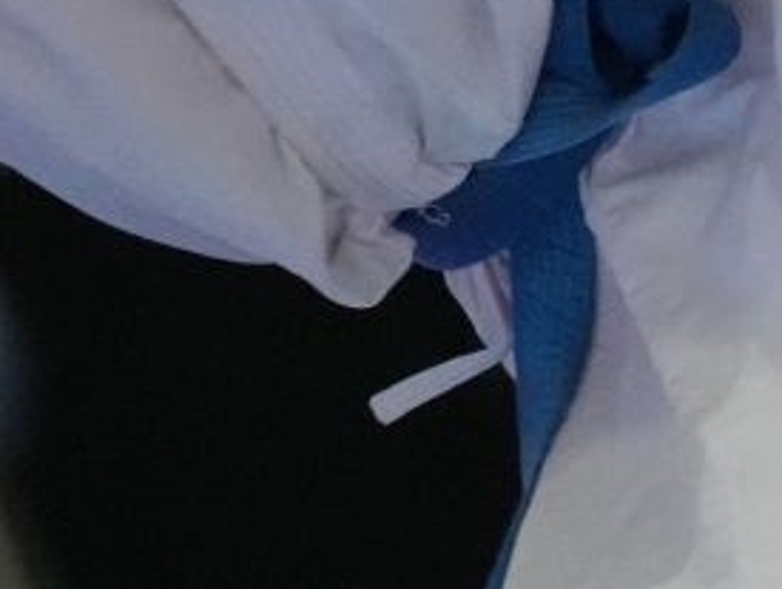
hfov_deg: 2.4
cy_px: -589
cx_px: 1445
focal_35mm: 817
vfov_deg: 1.8
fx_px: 18481
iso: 12800
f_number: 2.8
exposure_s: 1/800
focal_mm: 130
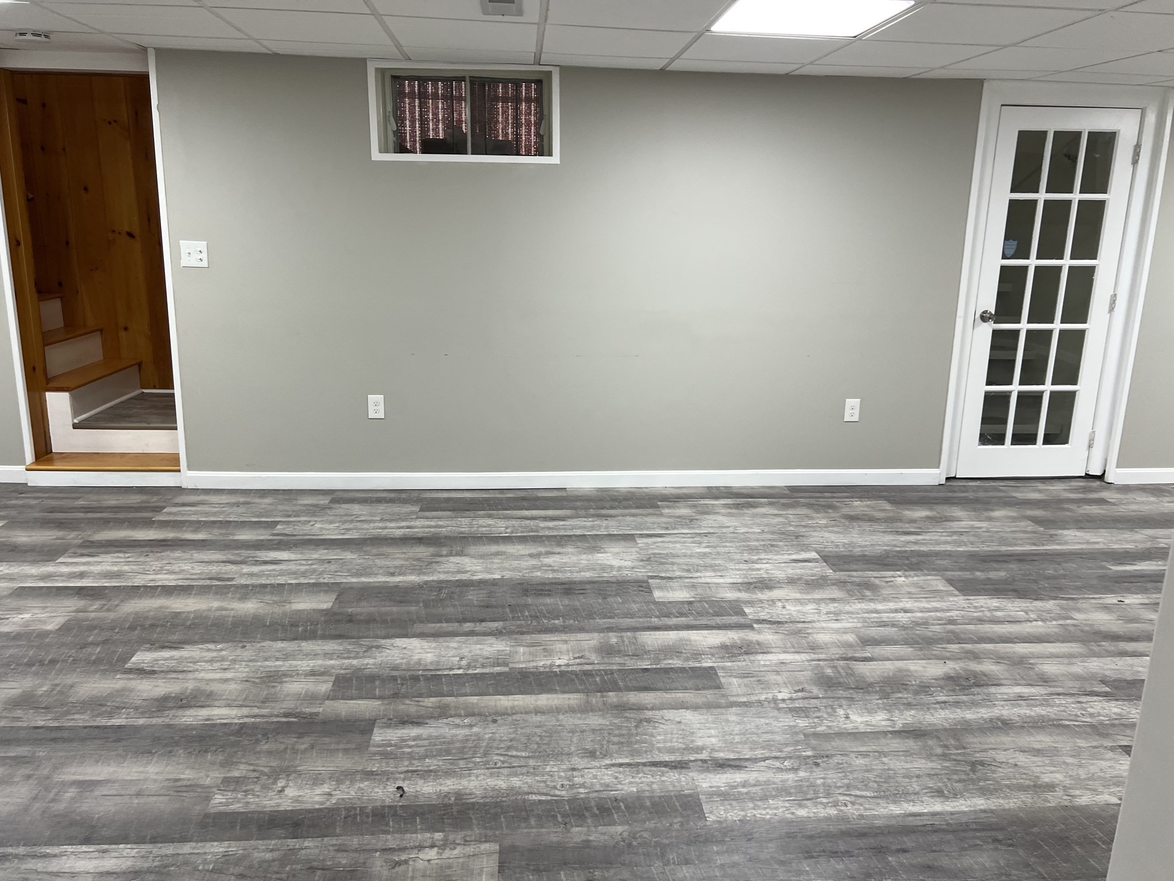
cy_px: 440
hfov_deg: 67.3
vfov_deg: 53.1
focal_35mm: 26
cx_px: 587
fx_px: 882
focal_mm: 5.7
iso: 80
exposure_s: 1/120
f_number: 1.5
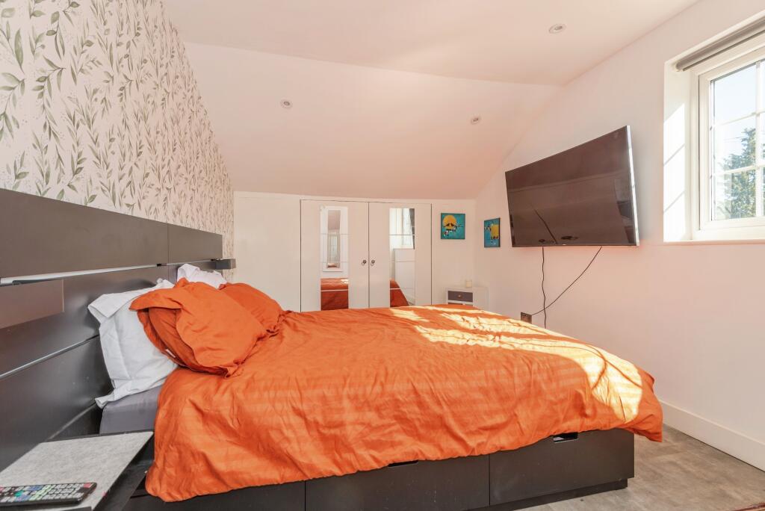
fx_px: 340
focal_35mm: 16
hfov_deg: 96.7
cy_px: 256
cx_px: 382
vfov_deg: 73.8
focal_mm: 16
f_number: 8
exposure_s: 1/50
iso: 200
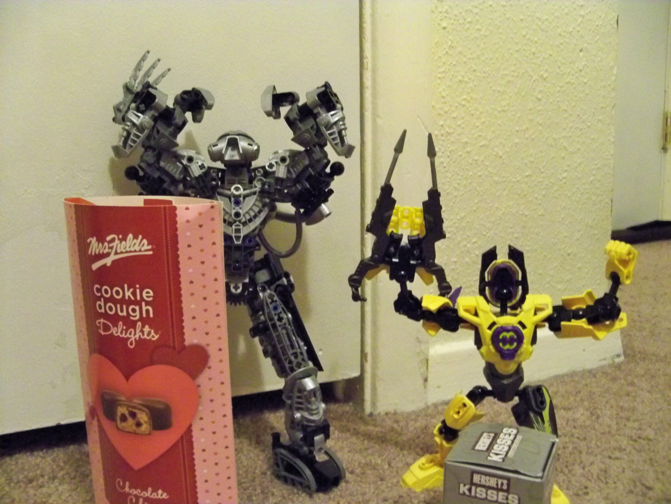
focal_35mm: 35
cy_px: 252
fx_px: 678
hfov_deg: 52.6
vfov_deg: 40.7
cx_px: 336
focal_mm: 6.2
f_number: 3.5
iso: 1600
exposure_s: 1/8
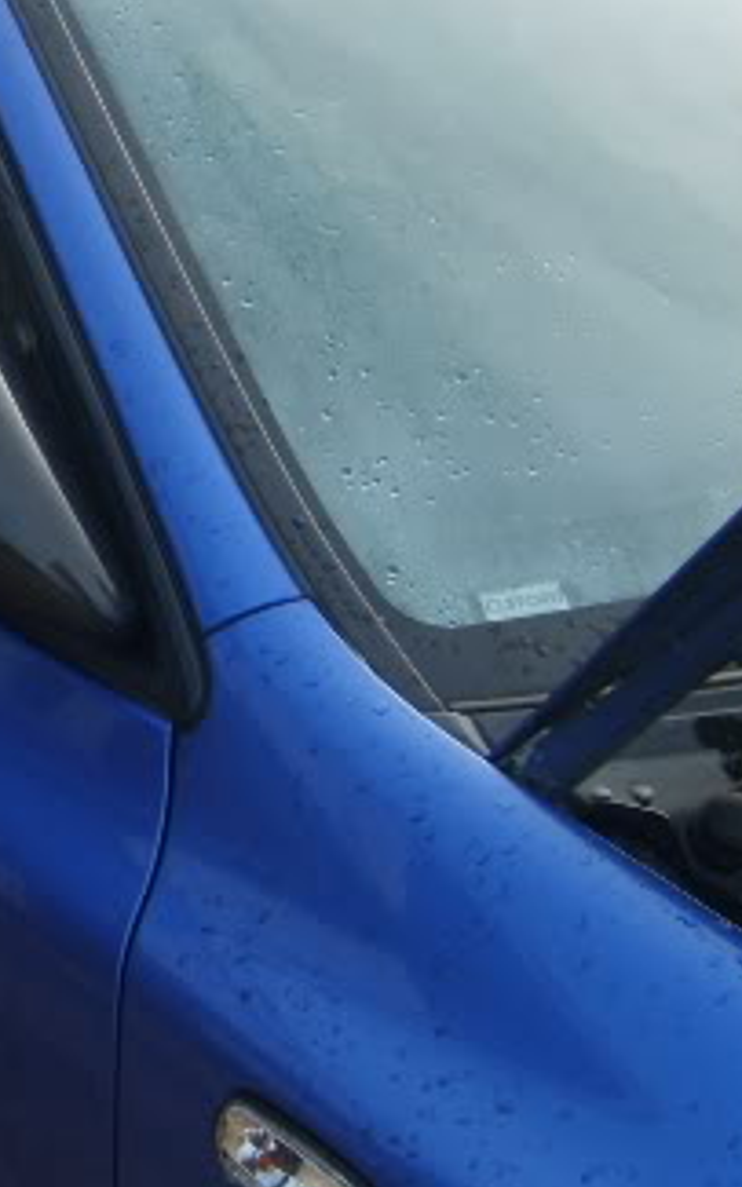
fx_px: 2363
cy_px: 486
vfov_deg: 28.2
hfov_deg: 17.2
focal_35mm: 73
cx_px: -91
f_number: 2.8
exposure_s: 1/180
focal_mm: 5.8
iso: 50
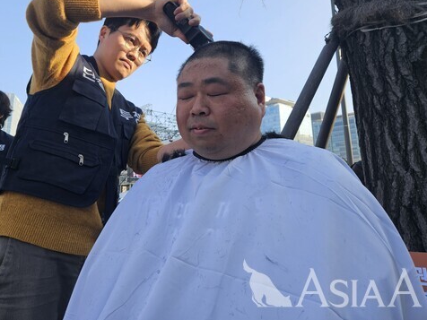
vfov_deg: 47.8
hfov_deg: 61.0
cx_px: 167
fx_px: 358
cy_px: 119
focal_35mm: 29
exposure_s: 1/670
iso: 25
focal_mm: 5.4
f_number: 1.8
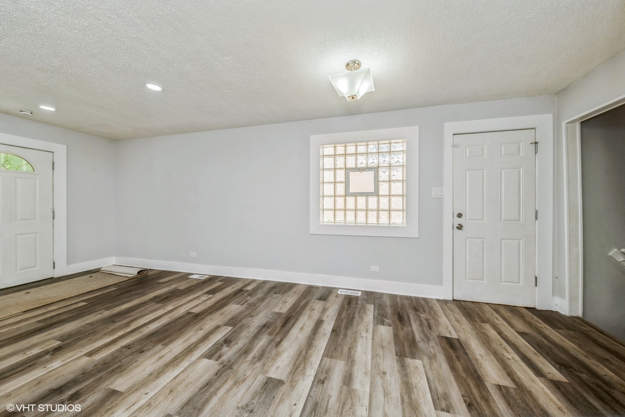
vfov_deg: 90.0
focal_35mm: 12
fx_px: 208
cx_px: 312
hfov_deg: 112.6
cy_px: 208
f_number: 8
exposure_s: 1/80
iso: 200
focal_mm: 12
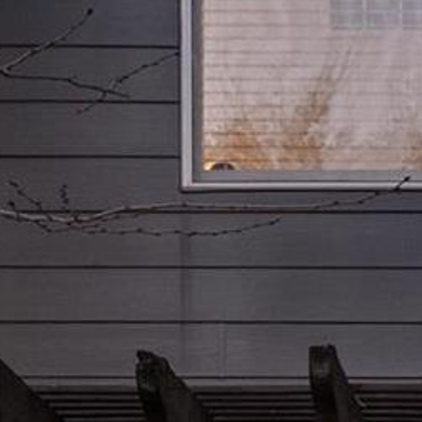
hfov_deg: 6.7
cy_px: 874
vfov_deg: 6.6
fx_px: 3558
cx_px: 696
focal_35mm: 258
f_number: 8
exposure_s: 1.6
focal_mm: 24
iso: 400
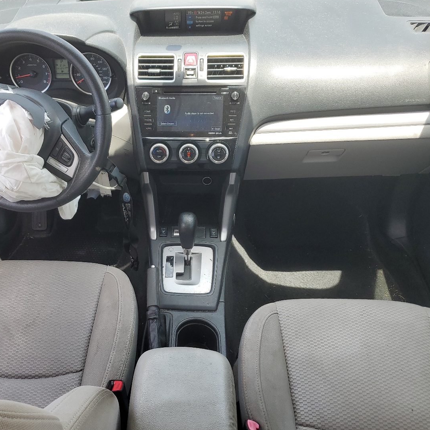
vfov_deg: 48.4
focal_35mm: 34
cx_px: 161
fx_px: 478
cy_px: 228
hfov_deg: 48.0
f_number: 1.5
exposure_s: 1/323
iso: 50
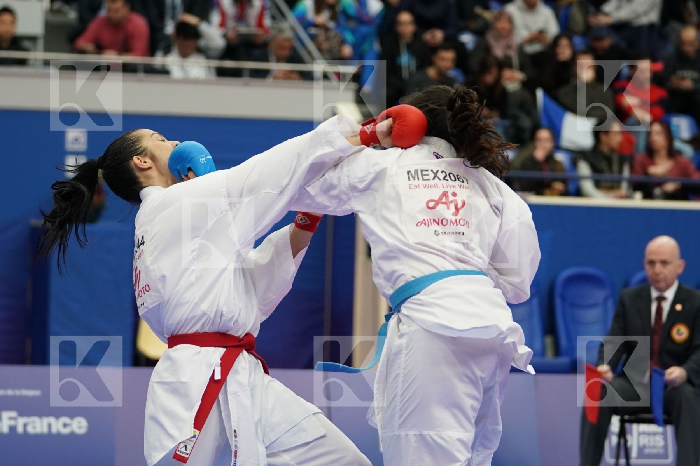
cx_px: 350
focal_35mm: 150
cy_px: 233
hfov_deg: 13.7
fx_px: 2916
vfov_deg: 9.1
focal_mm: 100
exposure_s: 1/1000
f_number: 2.8
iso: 2000
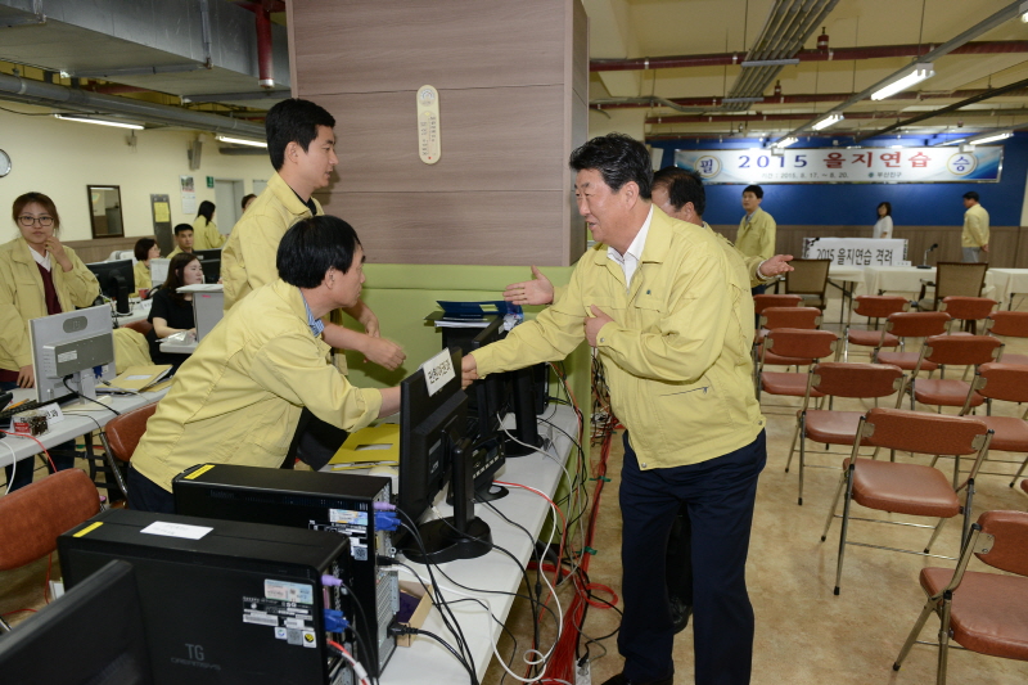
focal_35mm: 24
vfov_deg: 53.1
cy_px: 342
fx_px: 685
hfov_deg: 73.8
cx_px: 514
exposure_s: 1/125
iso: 1250
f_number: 4.5
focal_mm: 24
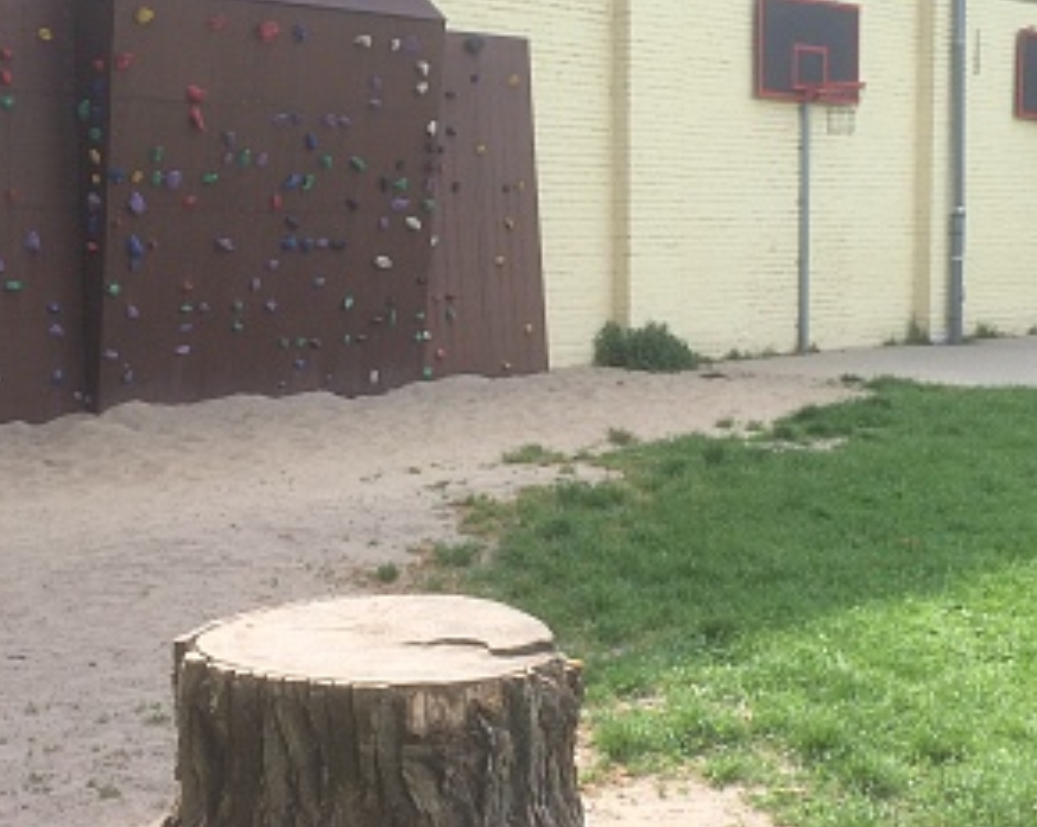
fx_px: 1747
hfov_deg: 33.1
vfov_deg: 26.6
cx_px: 540
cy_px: 401
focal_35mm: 57
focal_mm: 4.15
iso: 32
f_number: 2.2
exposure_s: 1/547
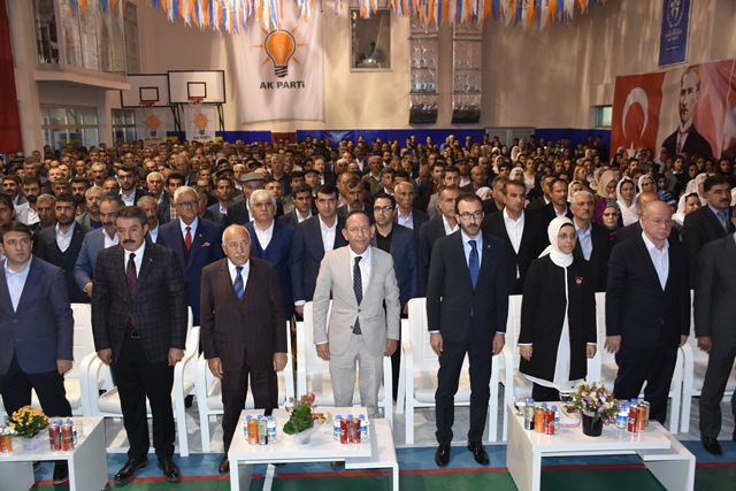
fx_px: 705
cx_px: 368
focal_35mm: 34
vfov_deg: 38.4
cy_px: 246
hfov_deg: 55.1
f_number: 3.8
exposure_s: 1/60
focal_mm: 23
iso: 1250
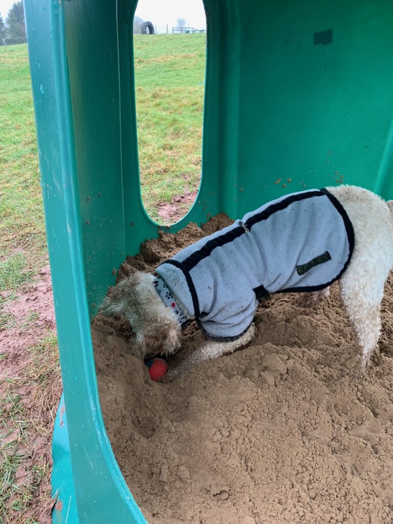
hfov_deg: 53.1
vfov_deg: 67.3
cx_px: 196
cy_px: 262
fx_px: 394
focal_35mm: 26
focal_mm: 4.25
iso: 100
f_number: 1.8
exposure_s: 1/92
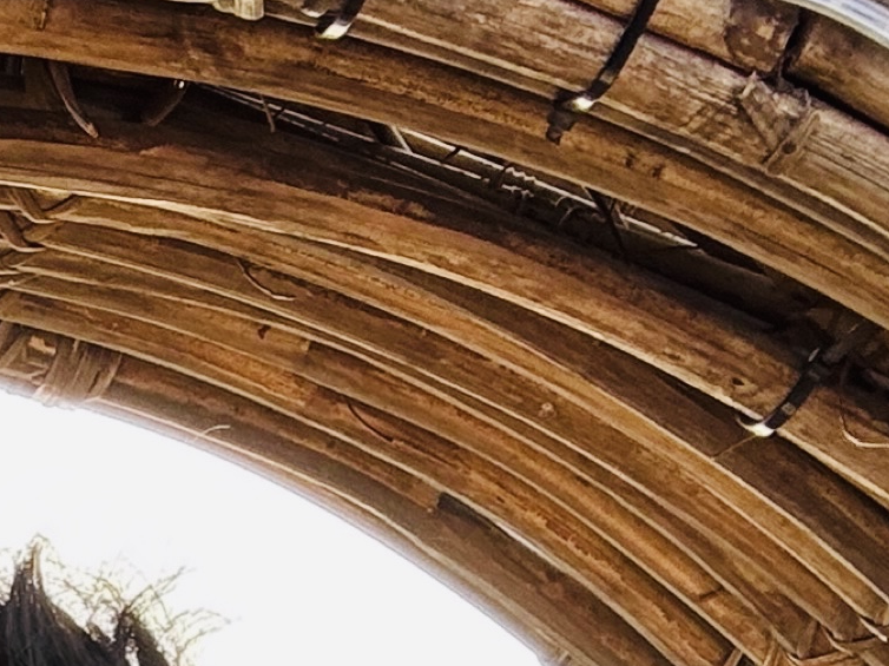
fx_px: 3158
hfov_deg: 14.3
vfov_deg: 10.6
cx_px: -672
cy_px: 1490
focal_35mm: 123
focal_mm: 2.69
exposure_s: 1/168
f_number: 1.9
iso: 25
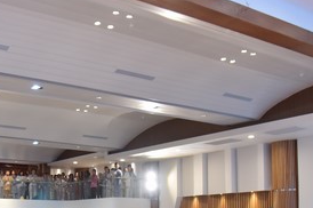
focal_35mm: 57
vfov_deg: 22.9
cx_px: 99
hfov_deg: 34.7
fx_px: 495
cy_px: 199
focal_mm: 24
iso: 1000
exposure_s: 1/200
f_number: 4.5
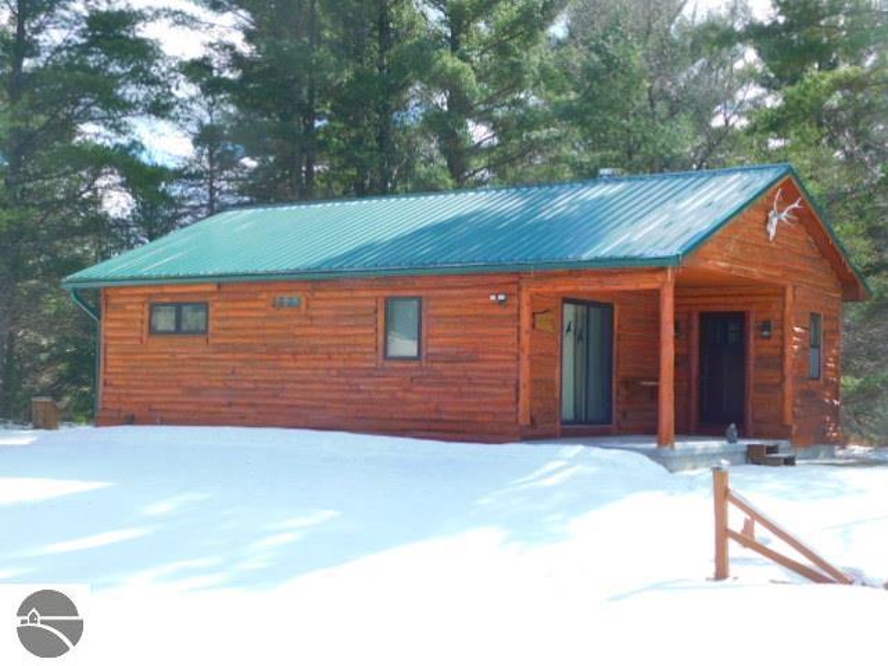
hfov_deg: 37.5
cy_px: 333
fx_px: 1308
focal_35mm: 51
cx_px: 444
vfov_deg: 28.6
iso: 125
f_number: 3.8
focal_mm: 9
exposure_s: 1/400
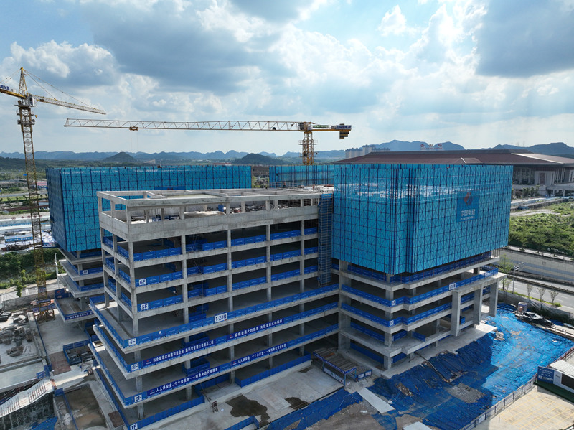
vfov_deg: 56.8
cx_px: 287
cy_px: 215
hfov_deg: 71.6
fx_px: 398
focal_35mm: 24
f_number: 2.8
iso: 230
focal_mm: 12.3
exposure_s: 1/4000
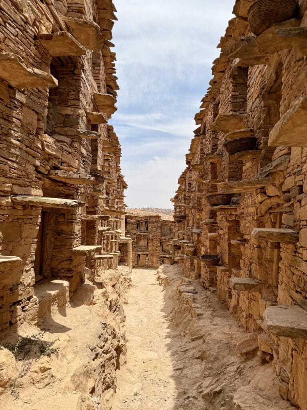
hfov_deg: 56.8
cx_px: 154
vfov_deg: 71.6
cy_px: 205
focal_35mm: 24
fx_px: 284
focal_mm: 6.76
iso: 80
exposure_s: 1/6173
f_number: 1.78
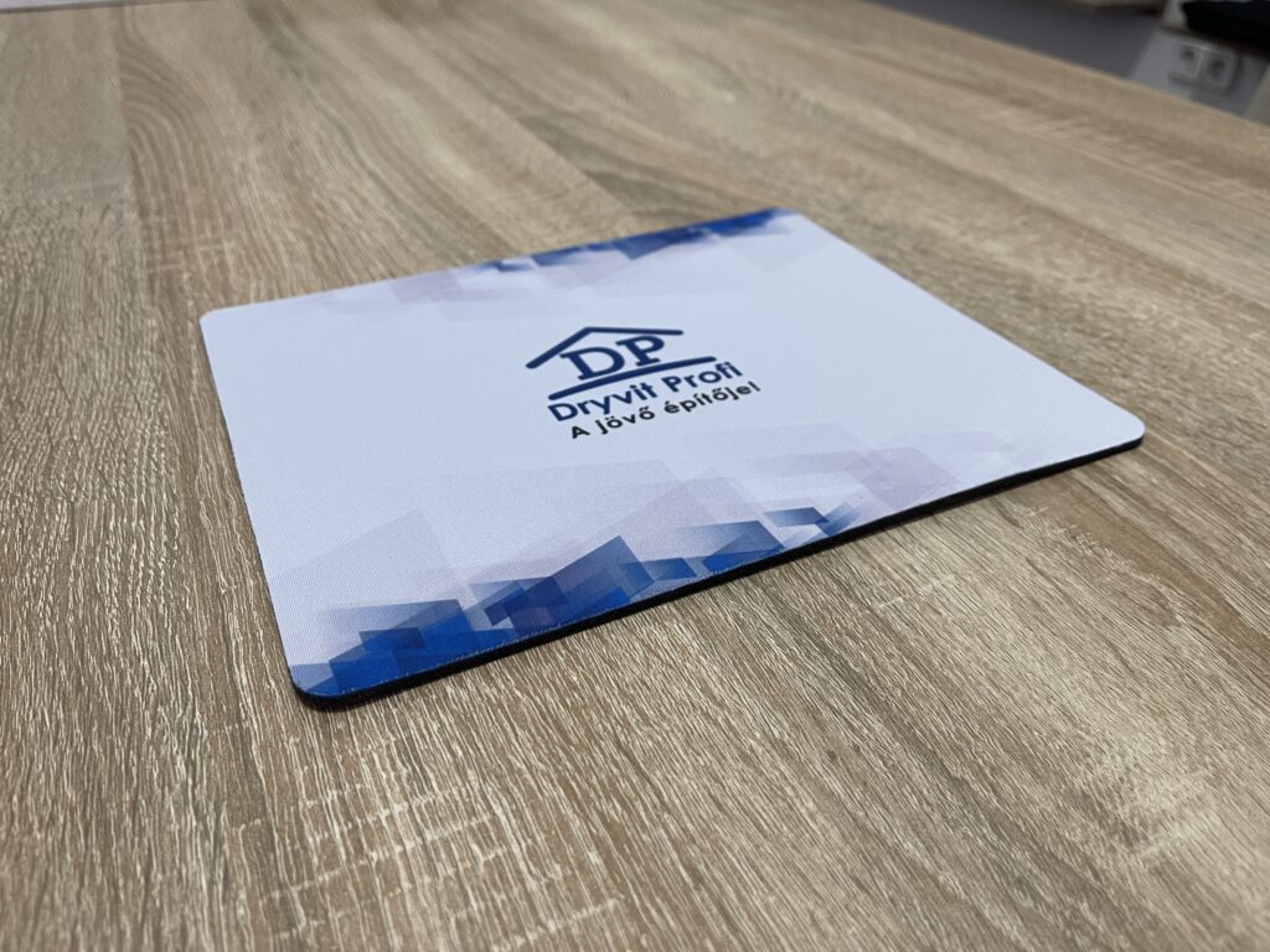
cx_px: 635
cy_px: 476
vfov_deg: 54.9
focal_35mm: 25
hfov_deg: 69.4
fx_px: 917
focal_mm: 5.1
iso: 100
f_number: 1.6
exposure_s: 1/50
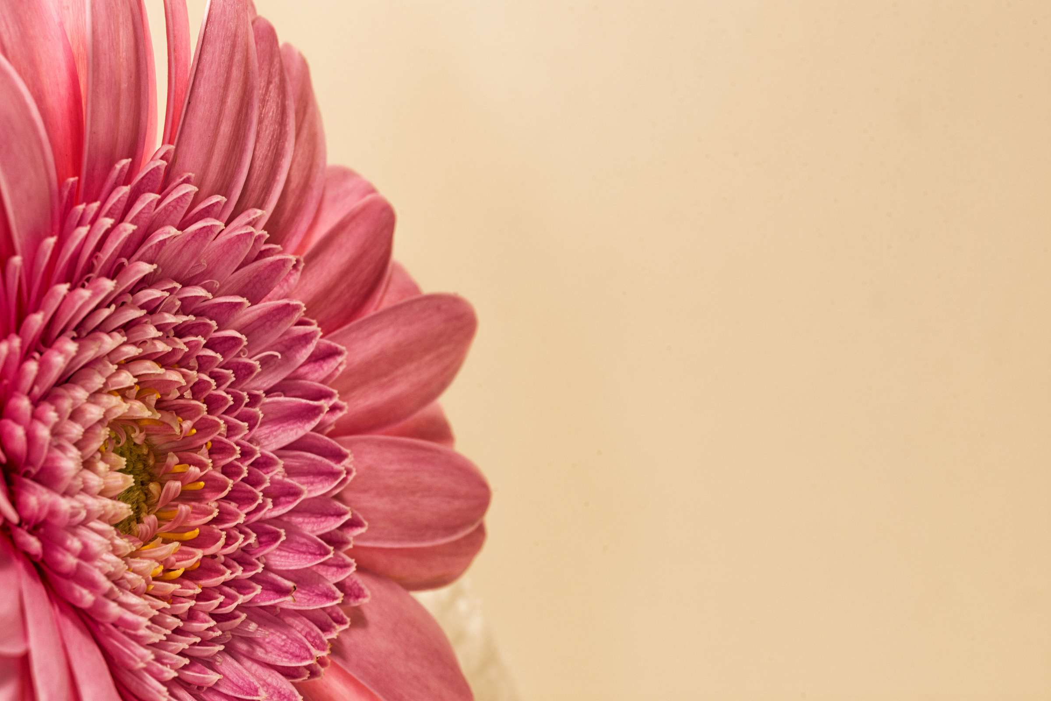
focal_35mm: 158
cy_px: 350
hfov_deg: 13.0
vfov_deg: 8.7
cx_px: 526
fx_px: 4598
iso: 100
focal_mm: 105
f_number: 22
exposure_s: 1/6
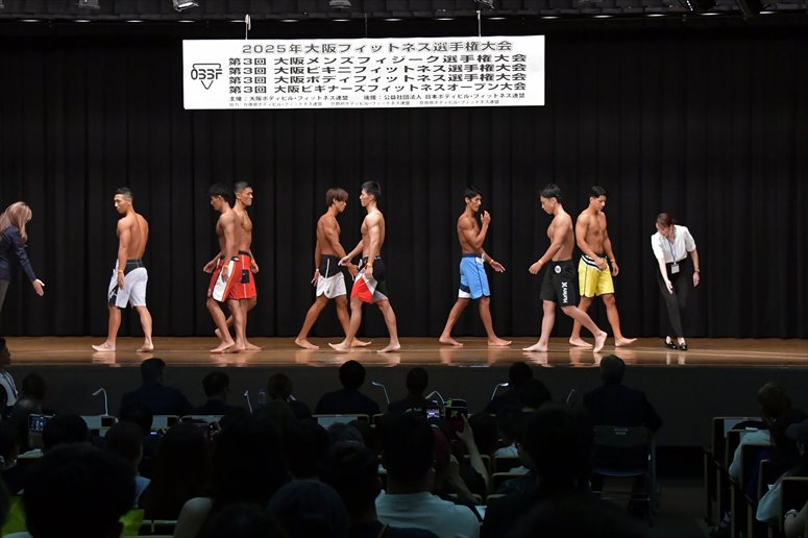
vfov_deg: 16.6
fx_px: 1840
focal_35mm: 82
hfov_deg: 24.8
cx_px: 404
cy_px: 269
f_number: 5.6
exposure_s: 1/400
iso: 5000
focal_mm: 55
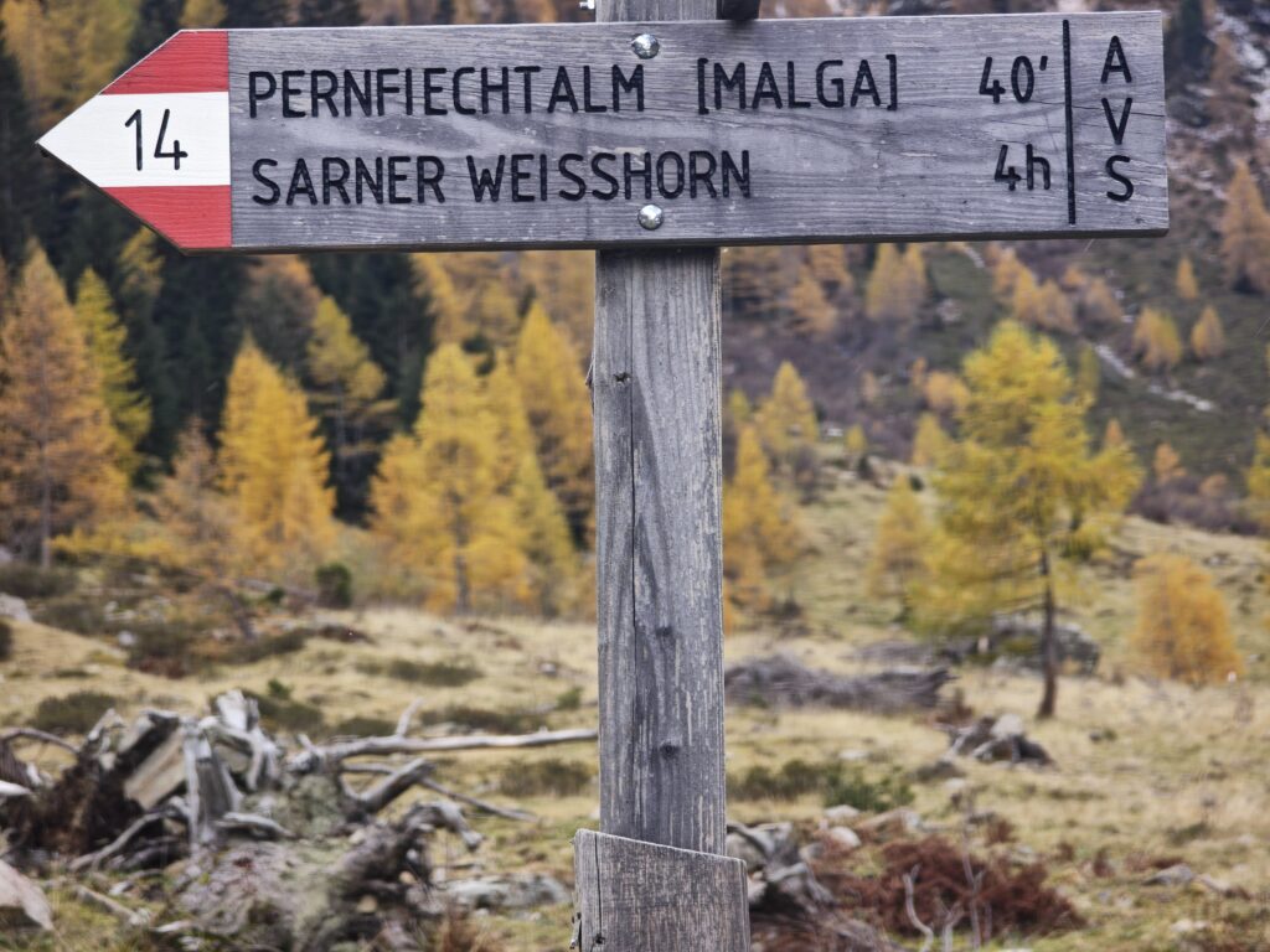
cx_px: 635
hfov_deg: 16.4
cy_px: 476
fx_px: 4403
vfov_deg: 12.3
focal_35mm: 120
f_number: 2.5
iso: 50
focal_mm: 19.4
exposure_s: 1/104
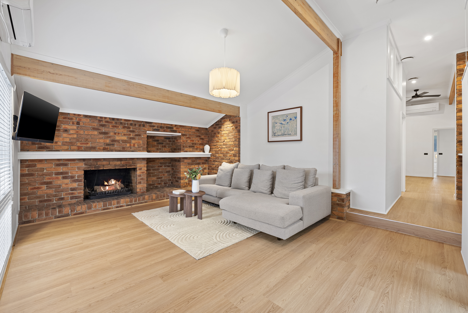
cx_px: 234
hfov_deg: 100.4
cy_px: 156
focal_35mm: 15
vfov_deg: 77.4
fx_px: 195
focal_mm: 15
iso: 400
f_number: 7.1
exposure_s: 1/2
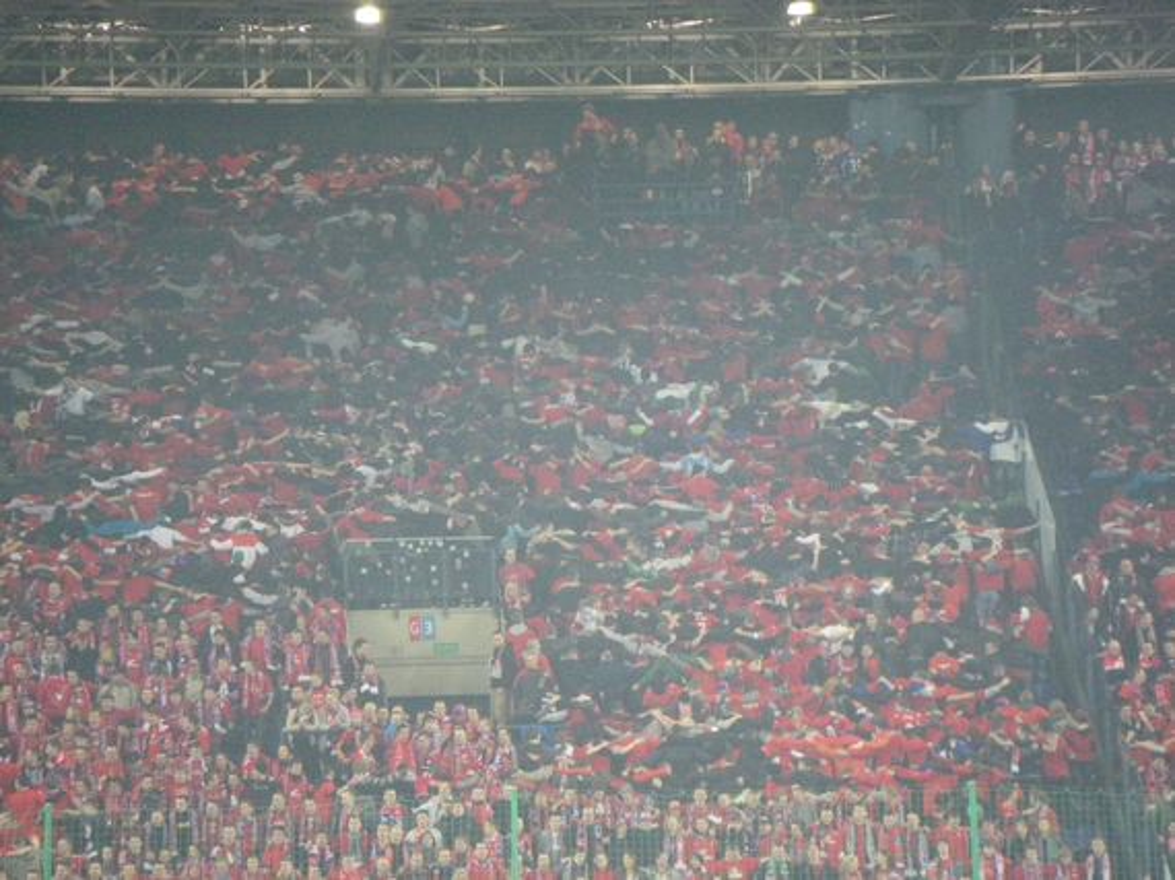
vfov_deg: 5.6
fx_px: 9025
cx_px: 588
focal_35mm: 266
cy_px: 440
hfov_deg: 7.4
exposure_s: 1/40
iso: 800
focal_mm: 44.1
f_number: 5.4
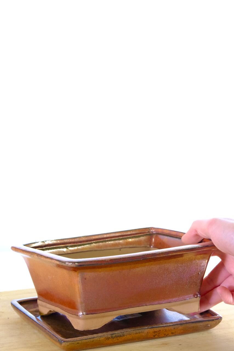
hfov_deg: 10.6
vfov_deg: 15.9
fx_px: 1257
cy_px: 176
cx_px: 117
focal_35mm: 129
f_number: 13
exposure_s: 1/8
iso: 2500
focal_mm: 86
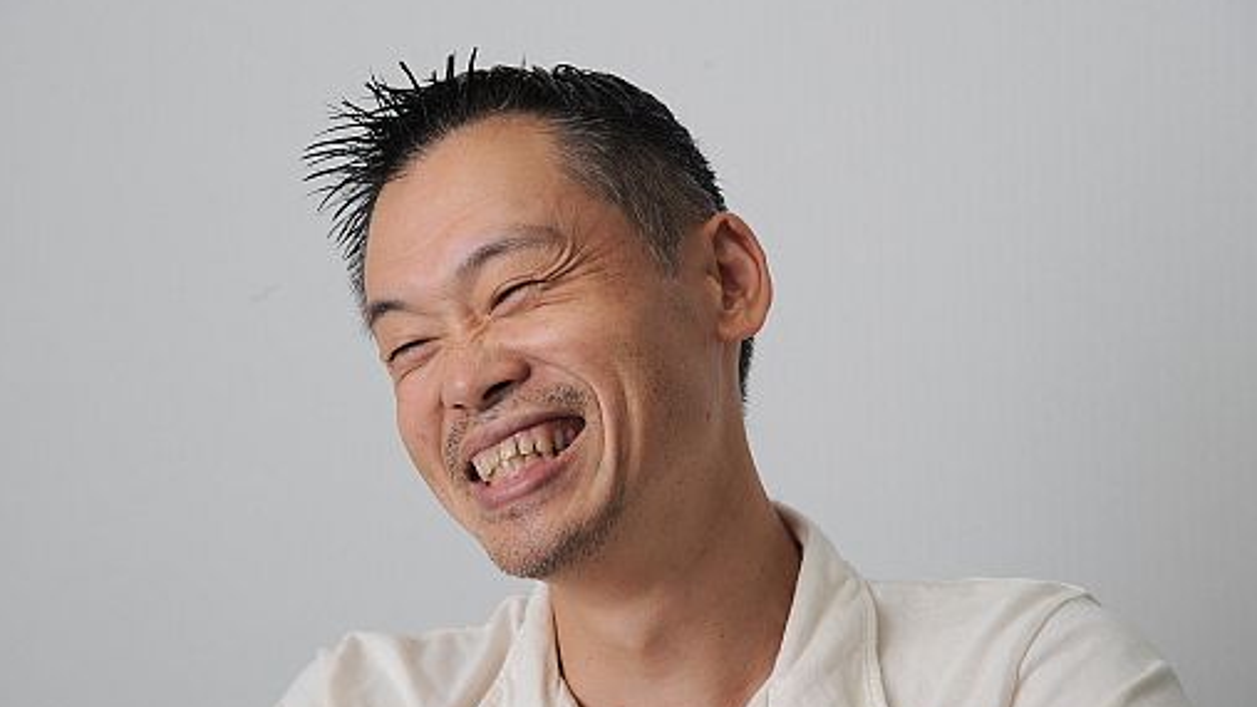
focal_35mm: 127
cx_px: 625
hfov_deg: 16.9
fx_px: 4232
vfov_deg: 9.5
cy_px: 368
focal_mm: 120
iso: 200
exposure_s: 1/160
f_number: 8
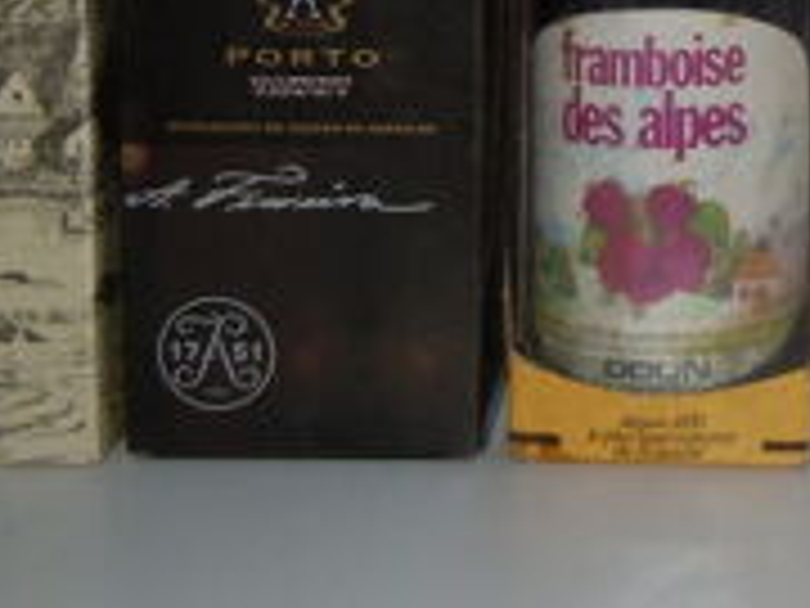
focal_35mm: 80
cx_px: 752
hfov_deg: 23.7
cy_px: -59
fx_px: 1872
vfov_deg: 17.8
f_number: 3.5
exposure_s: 1/30
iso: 160
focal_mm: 5.4
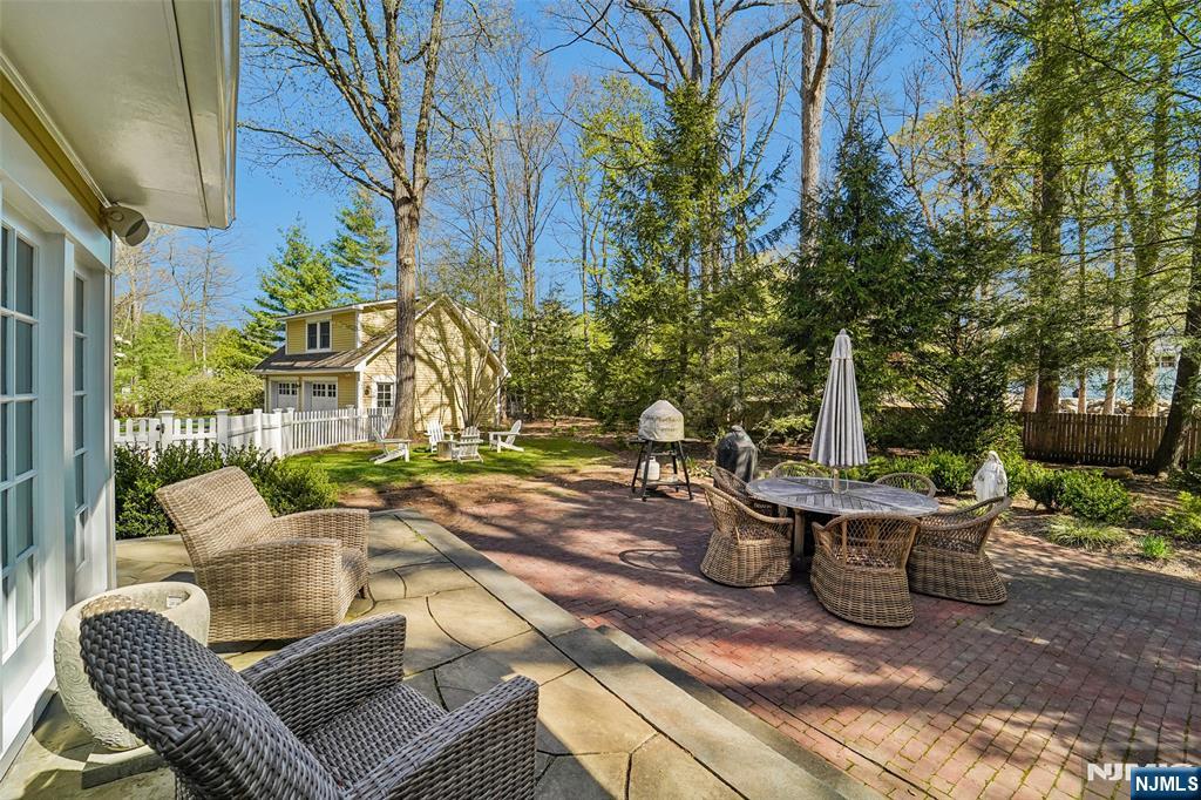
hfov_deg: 104.3
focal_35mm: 14
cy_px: 400
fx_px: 467
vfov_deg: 81.2
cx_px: 600
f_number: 8
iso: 400
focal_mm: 14
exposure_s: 1/320
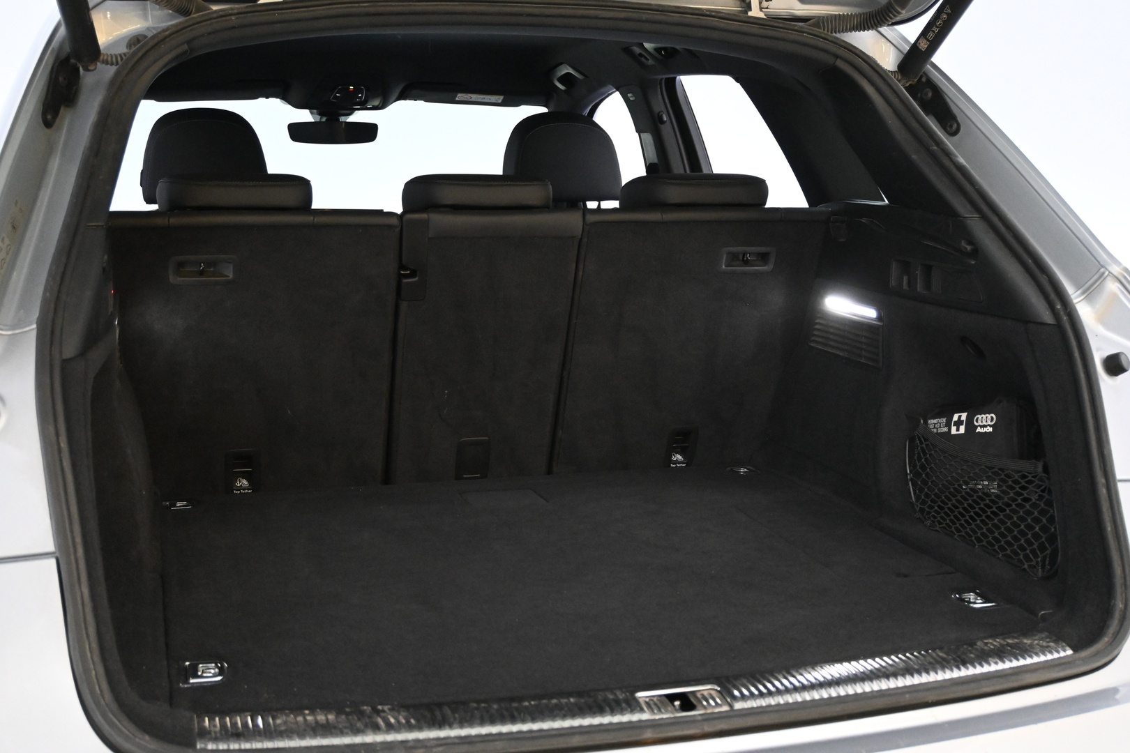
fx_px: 1365
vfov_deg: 30.8
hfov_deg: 45.0
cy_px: 376
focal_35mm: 44
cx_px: 565
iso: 4500
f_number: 4.8
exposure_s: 1/50
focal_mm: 29
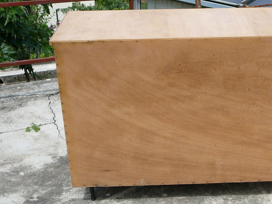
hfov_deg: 30.9
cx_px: 186
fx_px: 487
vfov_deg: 23.7
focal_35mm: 62
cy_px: 107
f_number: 3.2
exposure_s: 1/500
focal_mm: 6.7
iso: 80
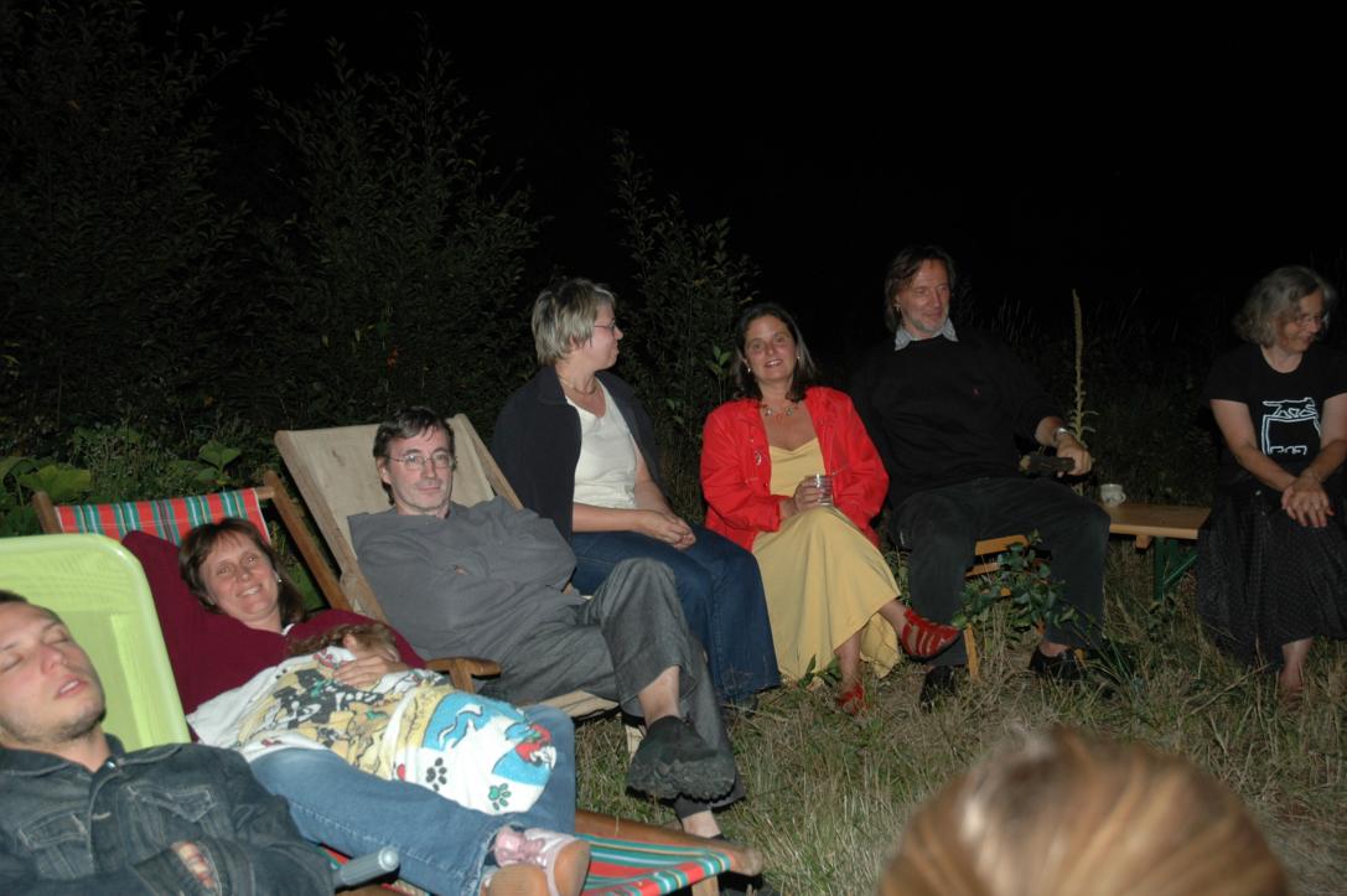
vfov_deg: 33.0
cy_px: 448
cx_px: 674
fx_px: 1514
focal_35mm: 40
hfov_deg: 48.0
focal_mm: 27
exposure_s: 1/60
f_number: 4
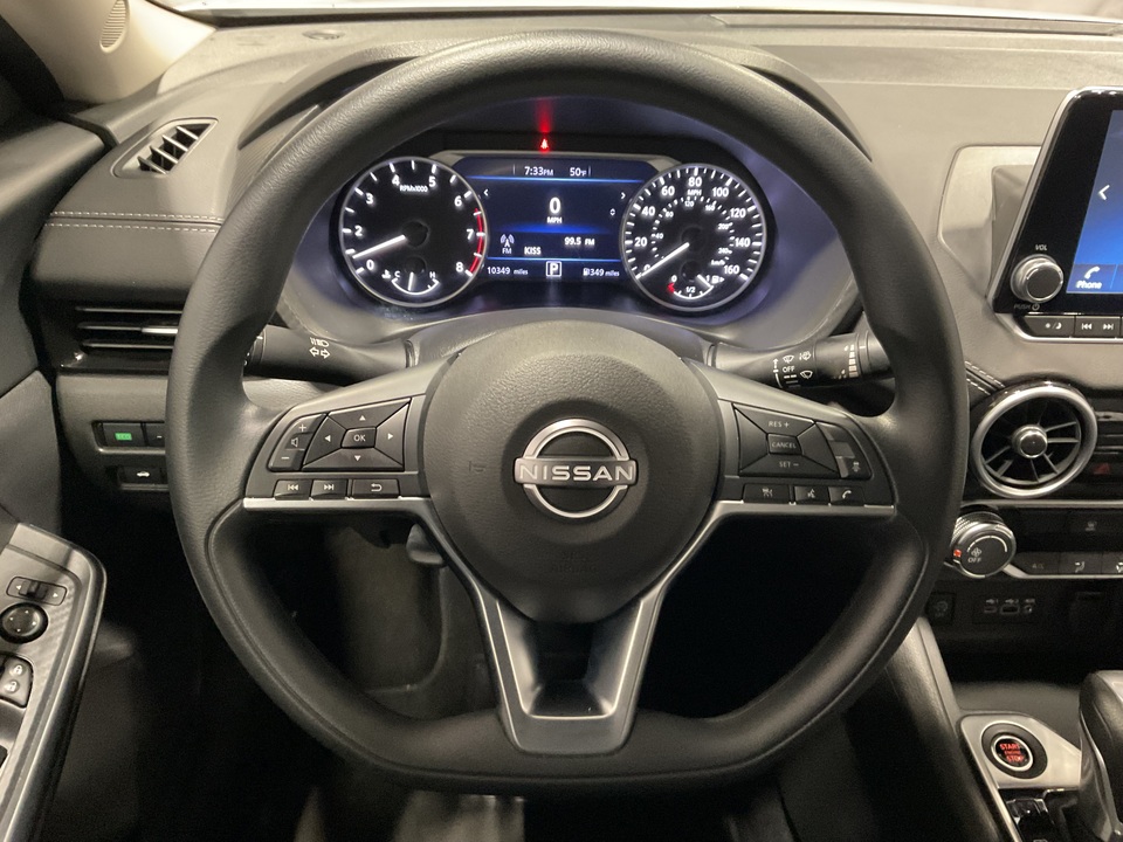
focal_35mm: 29
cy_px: 421
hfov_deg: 61.7
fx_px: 941
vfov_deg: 48.2
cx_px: 562
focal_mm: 3
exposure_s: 1/30
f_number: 1.8
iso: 400
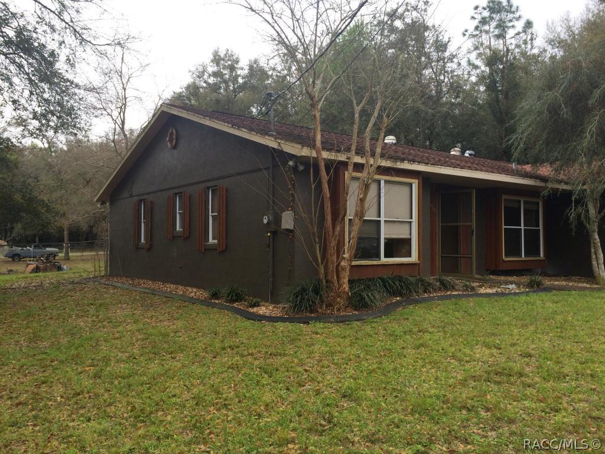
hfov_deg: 61.7
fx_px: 507
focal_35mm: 29
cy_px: 227
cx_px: 302
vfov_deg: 48.2
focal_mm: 4.15
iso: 32
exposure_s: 1/746
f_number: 2.2
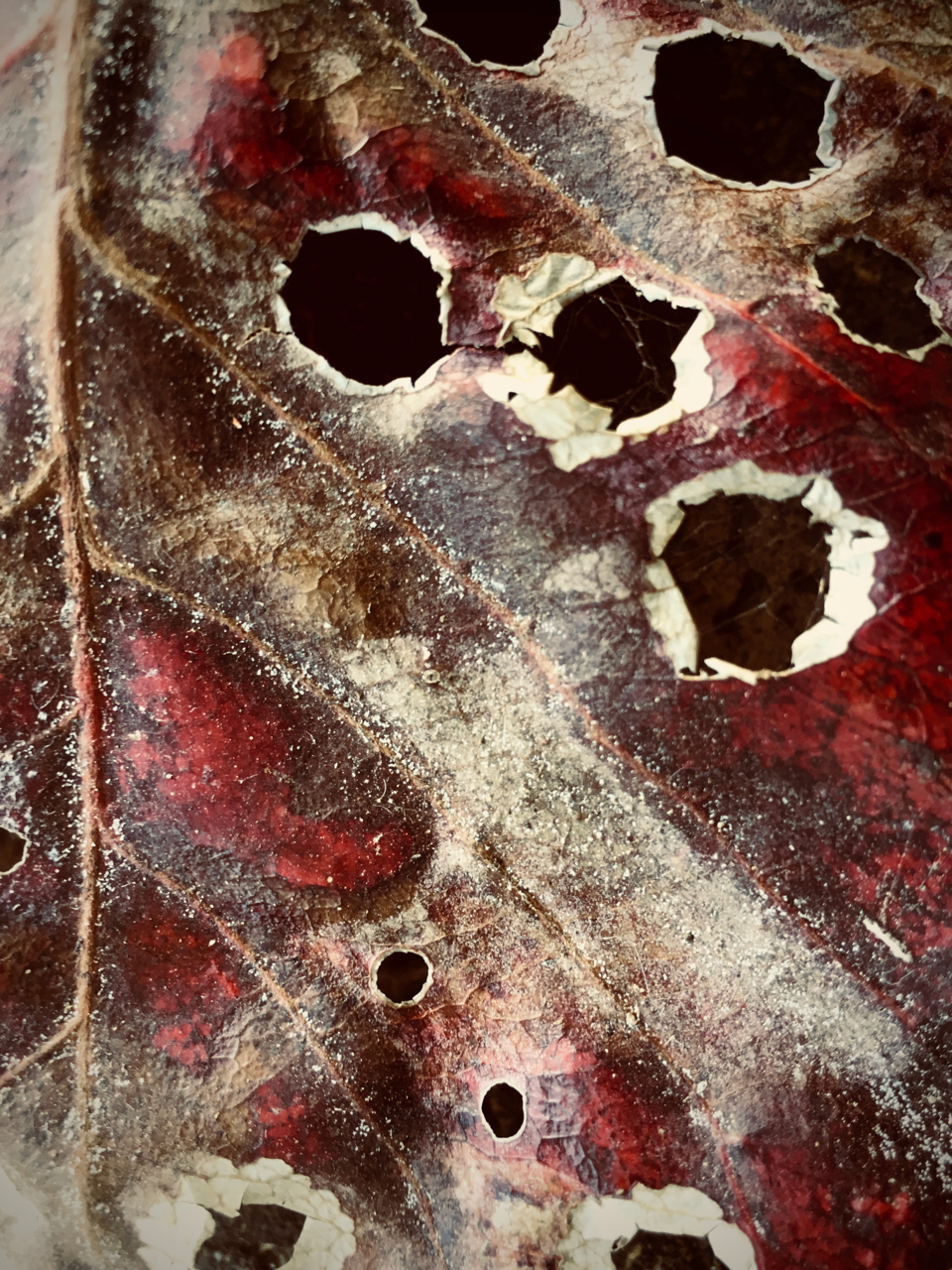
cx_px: 476
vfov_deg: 61.7
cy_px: 635
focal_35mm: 29
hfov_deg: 48.2
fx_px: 1063
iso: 25
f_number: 2.2
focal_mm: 4.15
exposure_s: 1/30
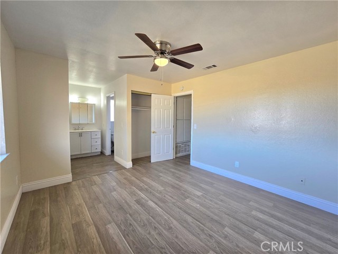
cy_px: 127
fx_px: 127
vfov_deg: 89.9
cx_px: 169
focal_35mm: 13
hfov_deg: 106.2
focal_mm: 2.2
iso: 64
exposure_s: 1/60.2
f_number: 2.2
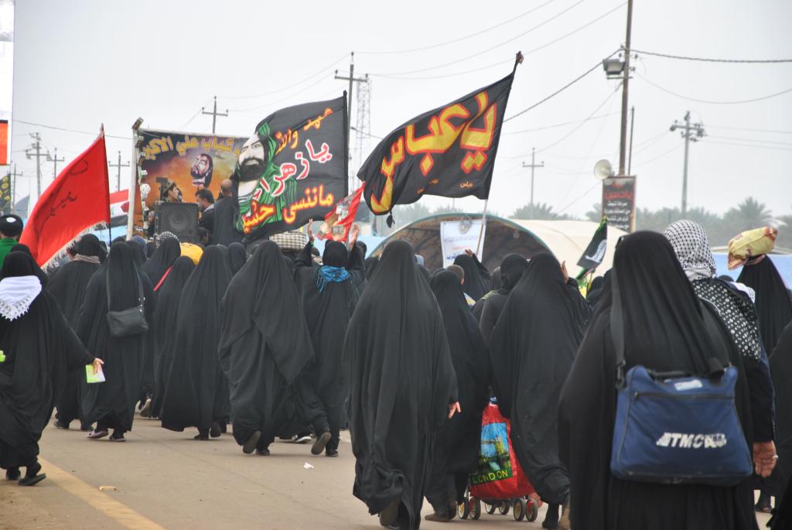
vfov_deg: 8.7
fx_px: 3468
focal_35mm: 158
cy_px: 265
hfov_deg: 13.0
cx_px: 396
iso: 140
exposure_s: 1/125
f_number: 5.6
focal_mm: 105
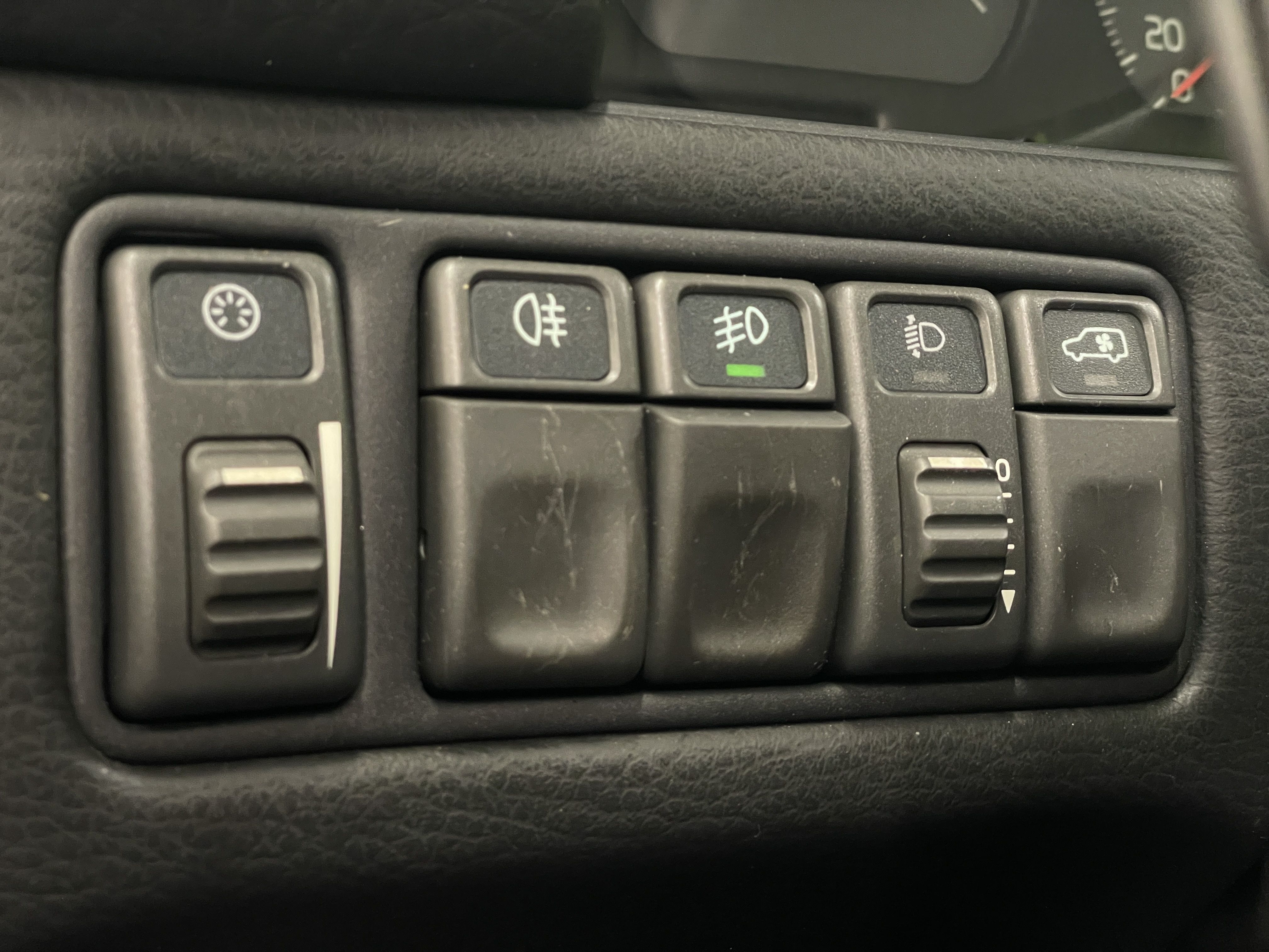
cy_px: 476
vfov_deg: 28.0
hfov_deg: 36.8
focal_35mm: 52
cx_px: 634
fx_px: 1906
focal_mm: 6
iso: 500
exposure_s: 1/50
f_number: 2
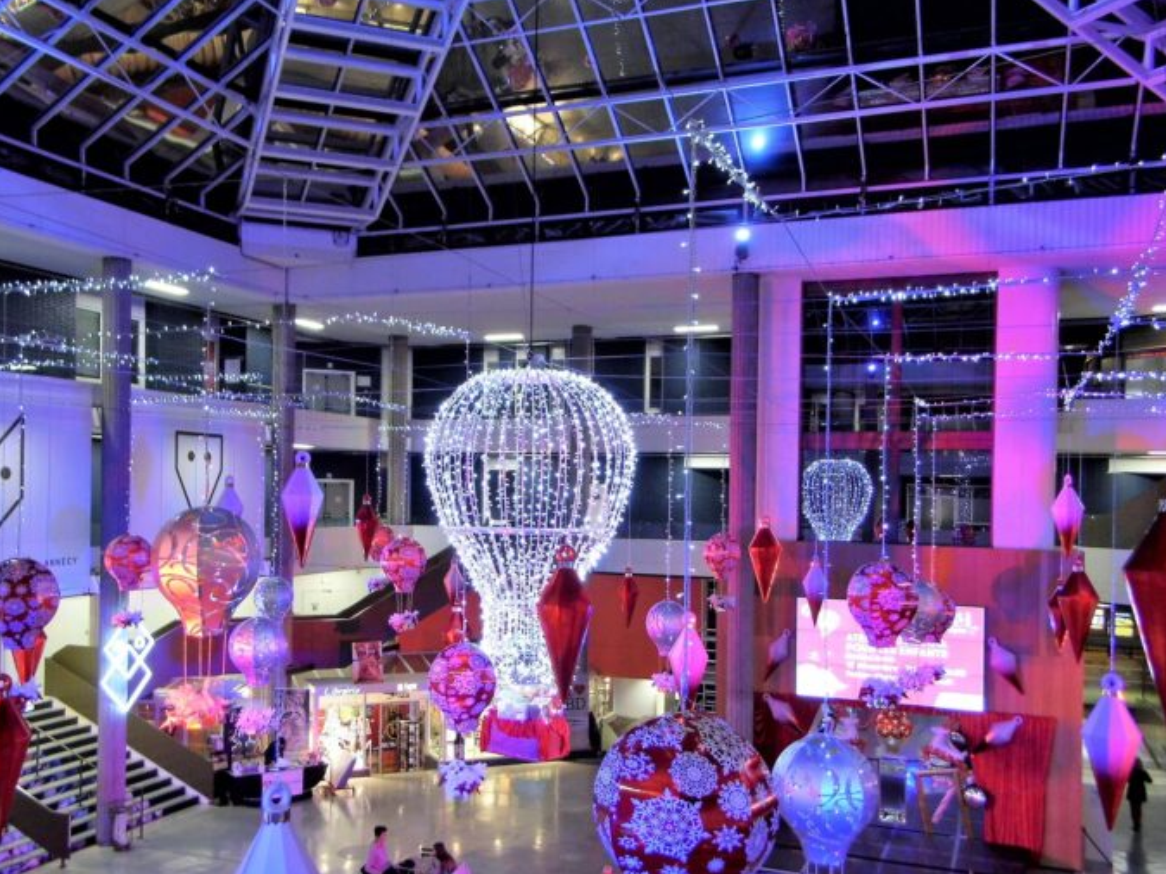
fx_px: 1111
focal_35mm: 33
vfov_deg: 42.9
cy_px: 491
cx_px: 518
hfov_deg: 55.2
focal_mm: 5.2
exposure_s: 1/8
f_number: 3.2
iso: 100
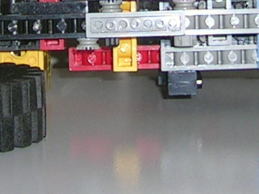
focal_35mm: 175
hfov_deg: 11.3
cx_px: 125
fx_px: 1309
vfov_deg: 8.3
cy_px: -73
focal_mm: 5.4
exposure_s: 1/60.1
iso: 50
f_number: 2.8
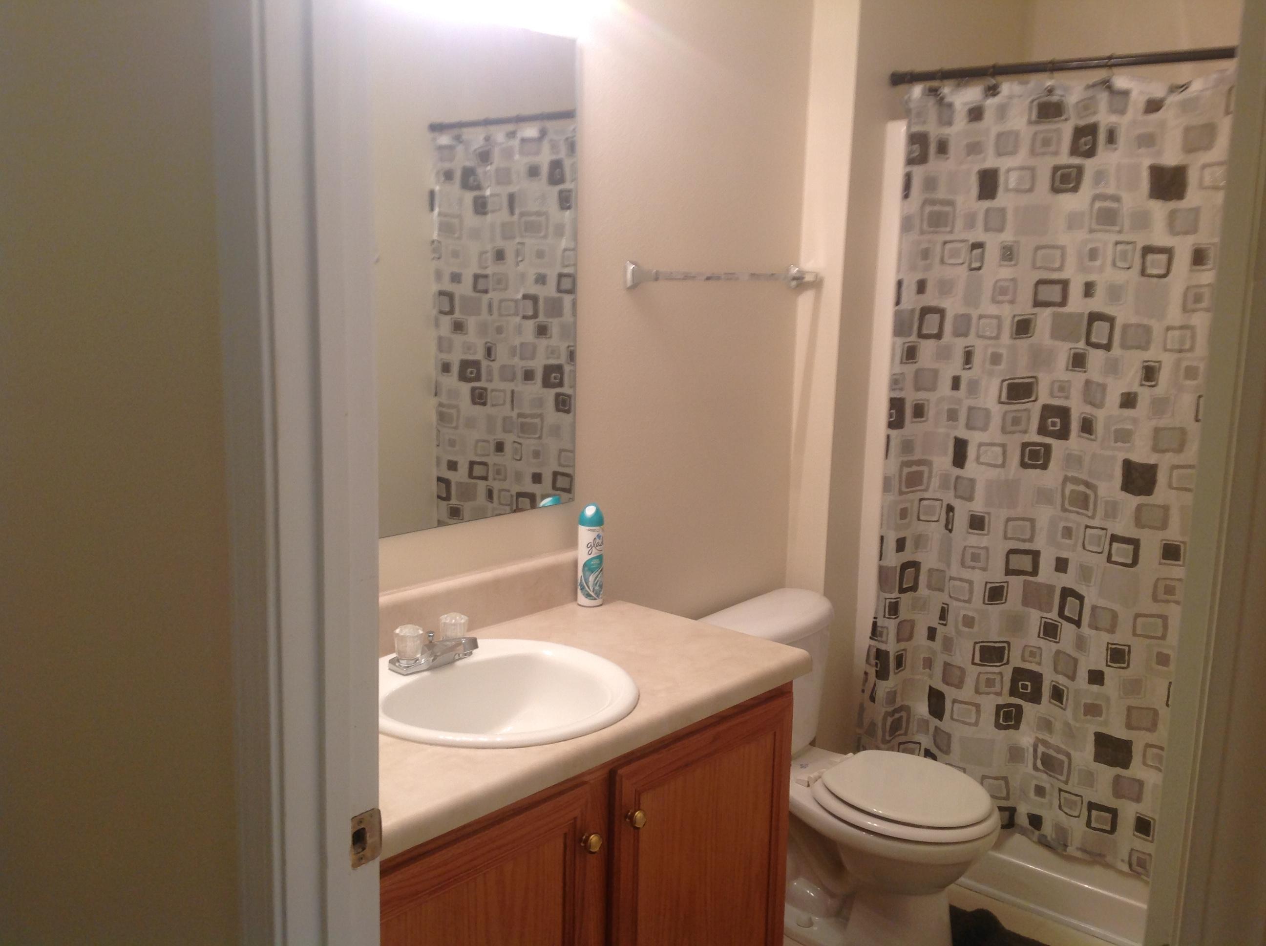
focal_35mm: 35
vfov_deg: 40.6
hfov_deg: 52.7
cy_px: 473
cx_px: 633
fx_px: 1278
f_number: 2.4
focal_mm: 4.28
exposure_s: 1/15
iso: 50
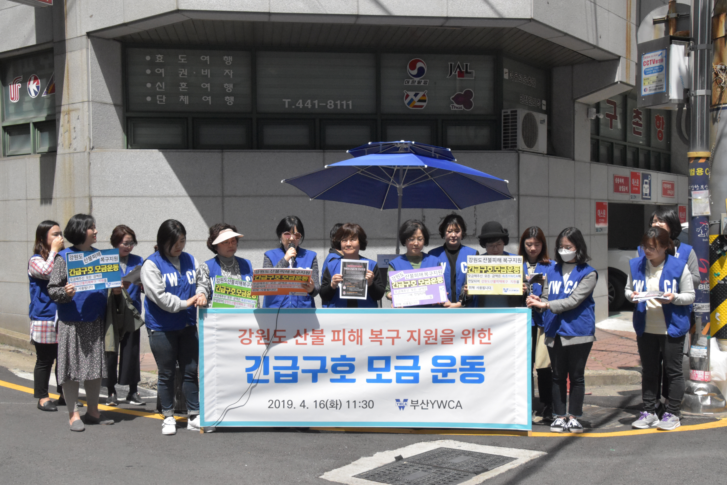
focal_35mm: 39
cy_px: 242
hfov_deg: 49.6
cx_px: 364
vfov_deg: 34.2
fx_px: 788
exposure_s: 1/4000
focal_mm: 26
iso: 4000
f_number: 11
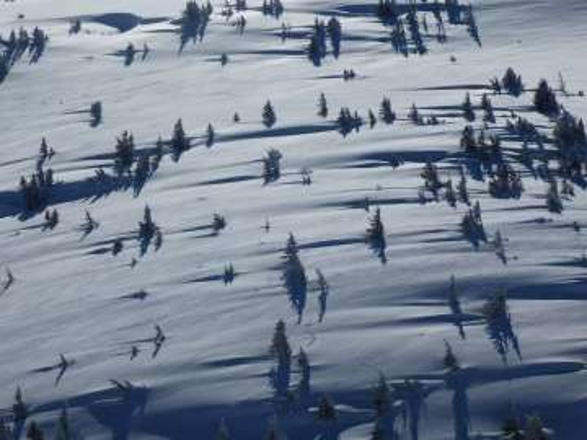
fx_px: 1950
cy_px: 220
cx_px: 294
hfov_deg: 17.1
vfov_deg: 12.9
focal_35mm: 115
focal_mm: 20.6
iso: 80
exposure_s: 1/1000
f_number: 8
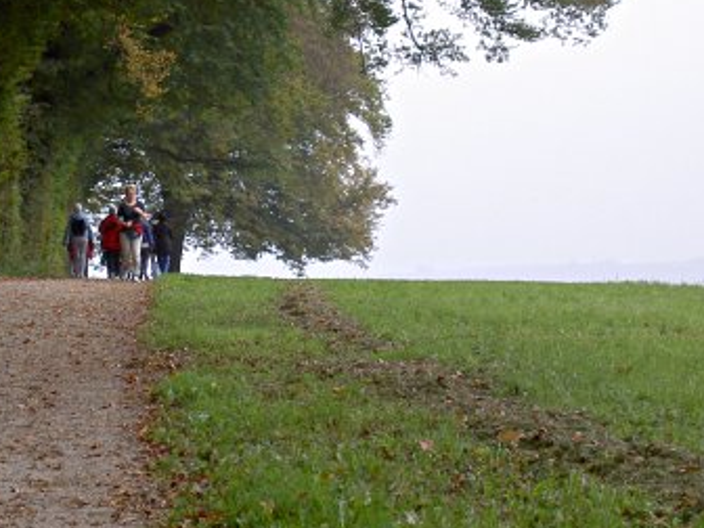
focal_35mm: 182
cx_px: 228
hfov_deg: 10.9
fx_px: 3701
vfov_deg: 8.2
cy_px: 140
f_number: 4.9
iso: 50
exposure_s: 1/100
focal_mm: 16.8
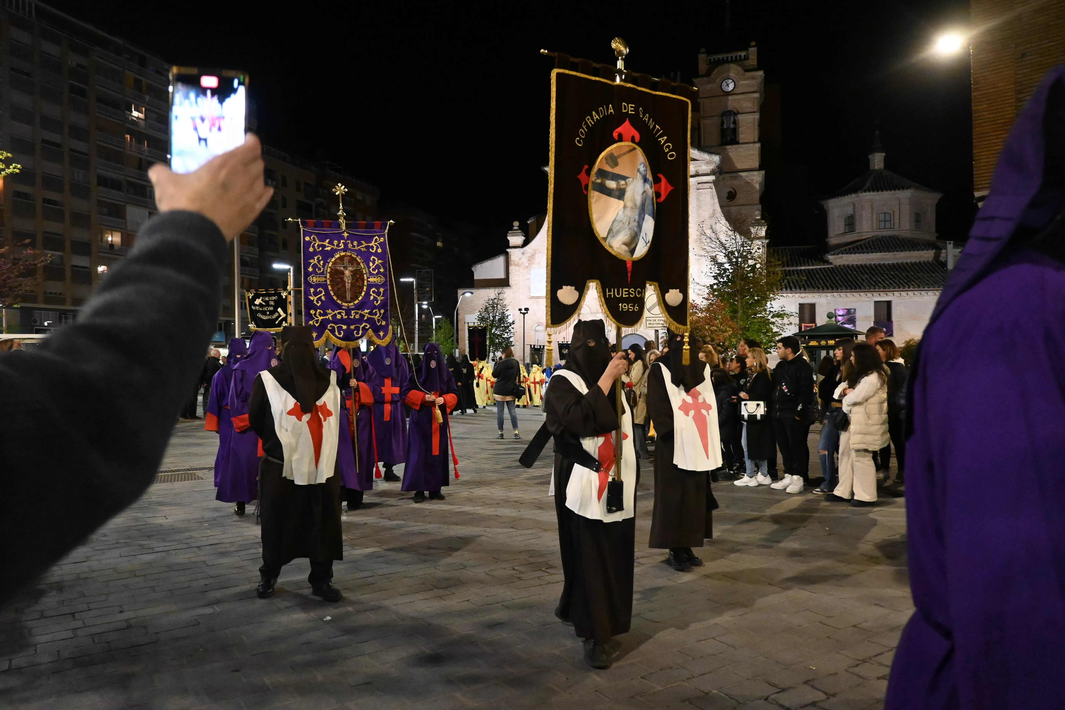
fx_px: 799
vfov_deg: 47.9
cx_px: 532
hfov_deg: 67.4
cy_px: 355
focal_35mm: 27
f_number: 4
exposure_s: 1/60
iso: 6400
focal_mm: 18
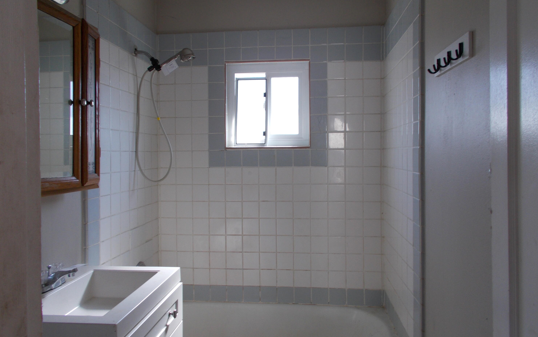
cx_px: 267
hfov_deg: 66.5
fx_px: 411
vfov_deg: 44.5
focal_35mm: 28
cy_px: 157
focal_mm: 4.6
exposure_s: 1/25
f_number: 3.2
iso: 80
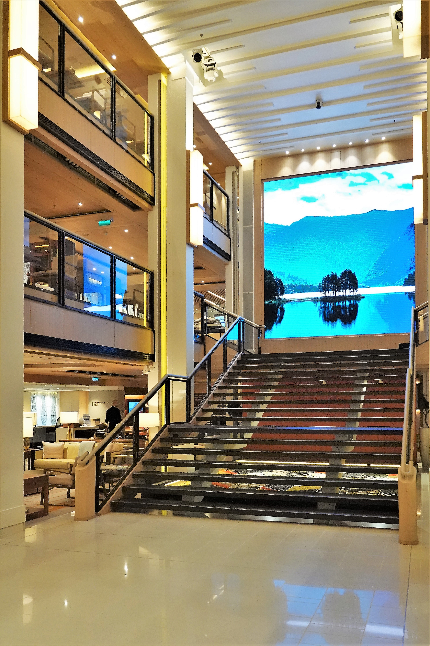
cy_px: 323
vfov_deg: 73.7
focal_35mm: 24
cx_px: 215
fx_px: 430
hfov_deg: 53.1
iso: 3200
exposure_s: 1/250
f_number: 2.4
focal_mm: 8.8
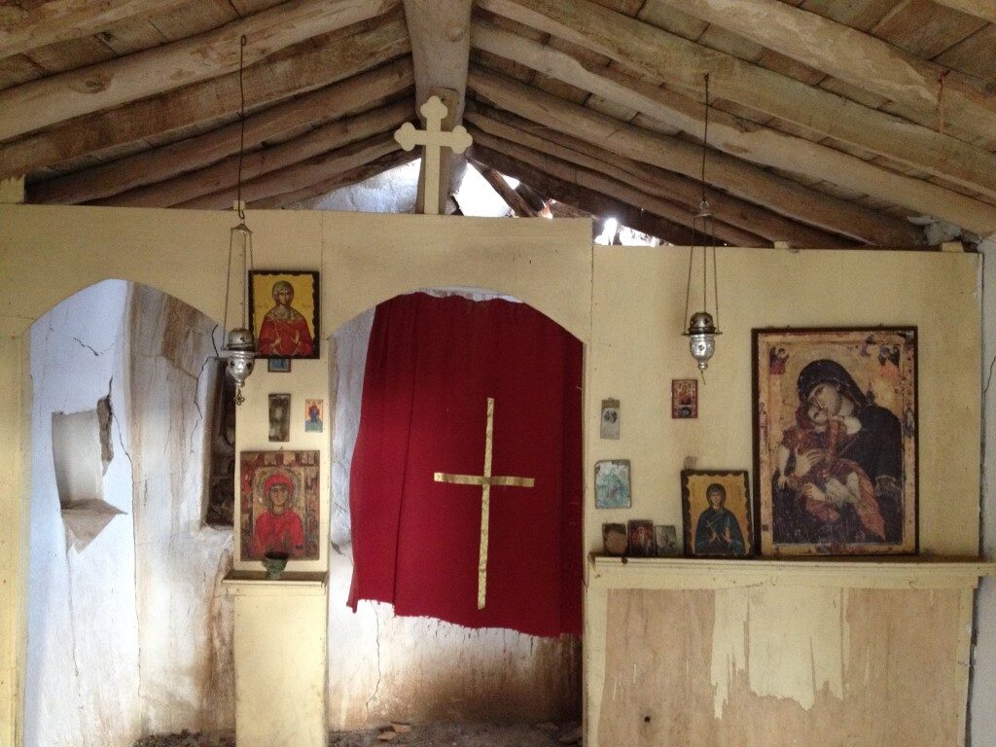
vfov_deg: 40.7
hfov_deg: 52.6
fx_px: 1007
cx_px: 498
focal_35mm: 35
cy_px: 374
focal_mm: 4.28
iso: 400
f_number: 2.4
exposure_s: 1/15
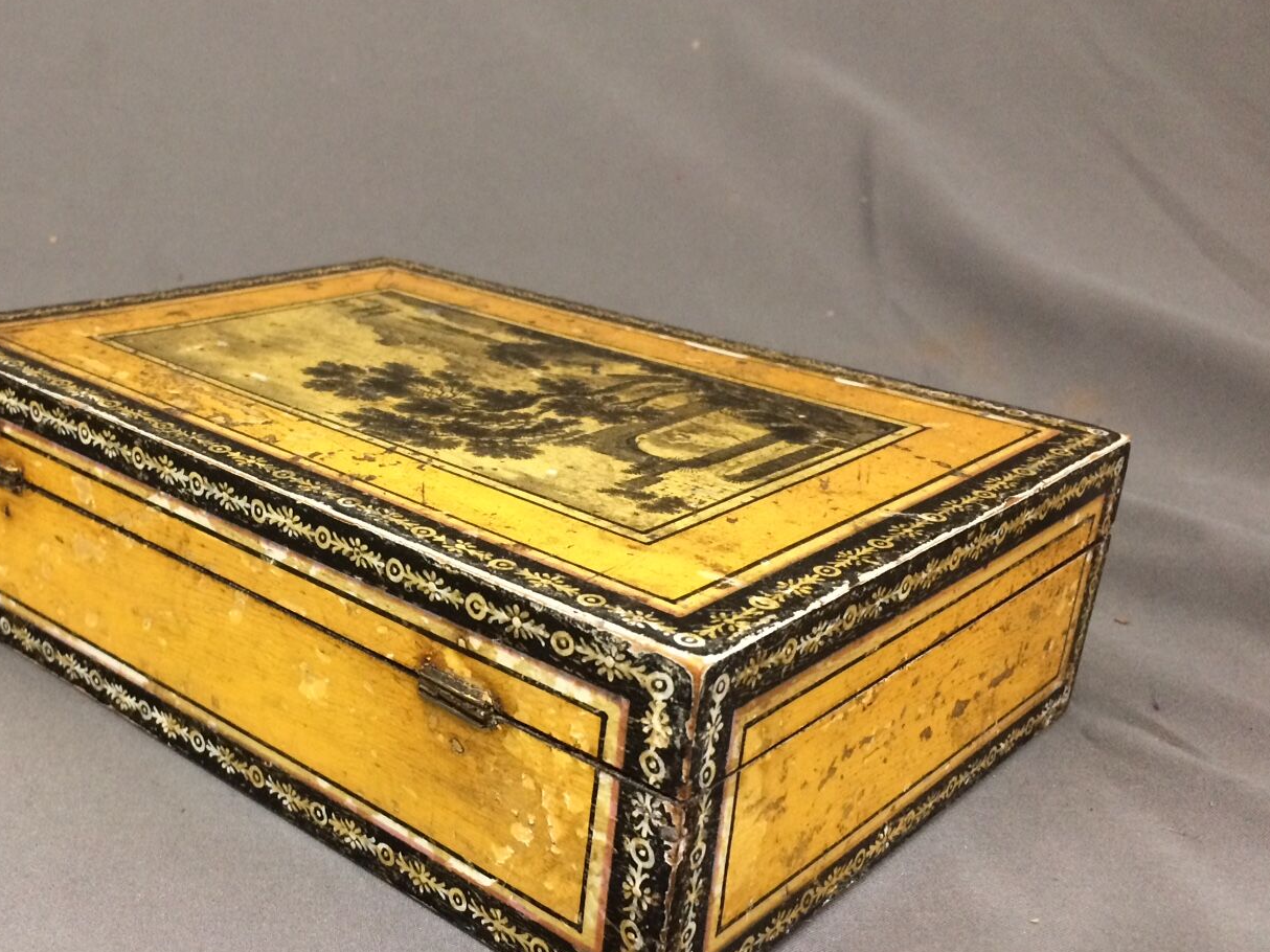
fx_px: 1431
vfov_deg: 36.7
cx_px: 424
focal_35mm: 39
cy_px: 544
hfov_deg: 47.1
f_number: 2.2
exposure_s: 1/33
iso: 320
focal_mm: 4.15
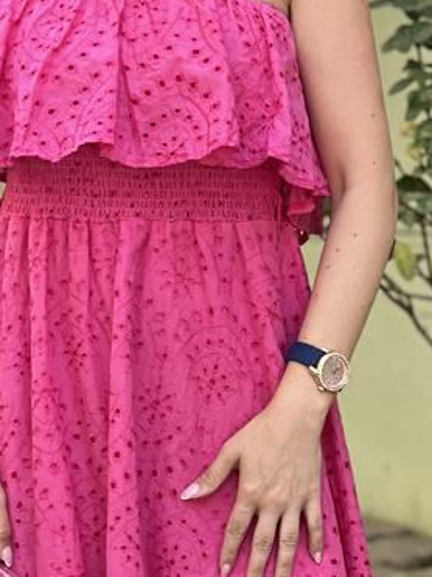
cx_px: 118
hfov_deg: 8.9
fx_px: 2764
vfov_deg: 11.9
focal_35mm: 166
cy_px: 196
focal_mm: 9
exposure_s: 1/121
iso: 64
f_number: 2.8
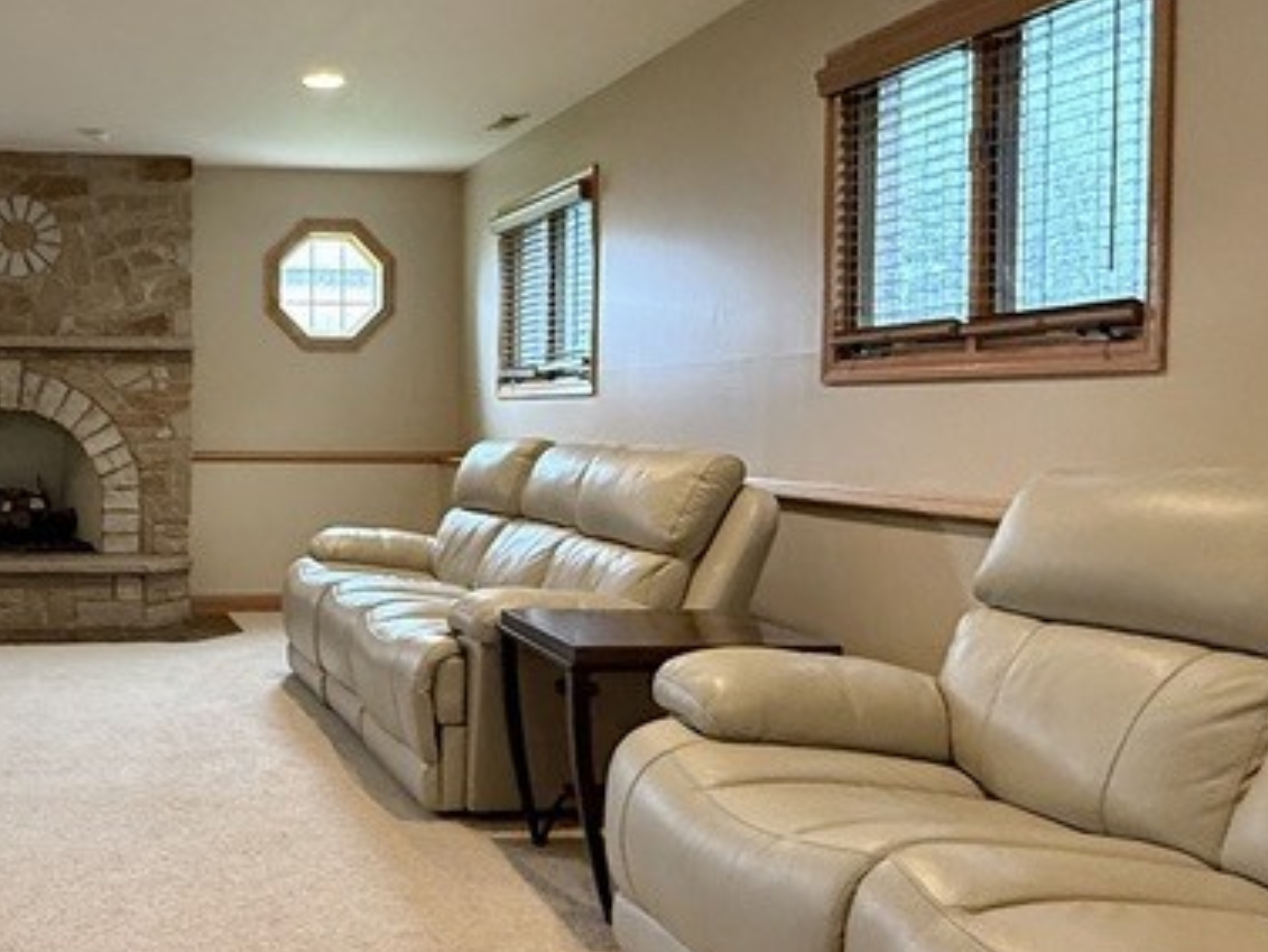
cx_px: 232
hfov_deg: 46.1
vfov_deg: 37.7
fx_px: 1392
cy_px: 454
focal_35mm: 38
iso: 400
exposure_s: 1/60
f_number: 2.2
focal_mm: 2.22
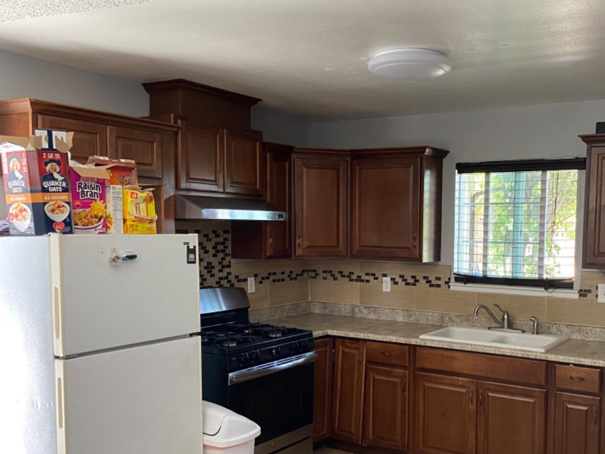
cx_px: 400
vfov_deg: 38.5
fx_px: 647
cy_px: 278
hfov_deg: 49.3
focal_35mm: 37
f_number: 1.8
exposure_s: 1/60
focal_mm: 4.25
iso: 125
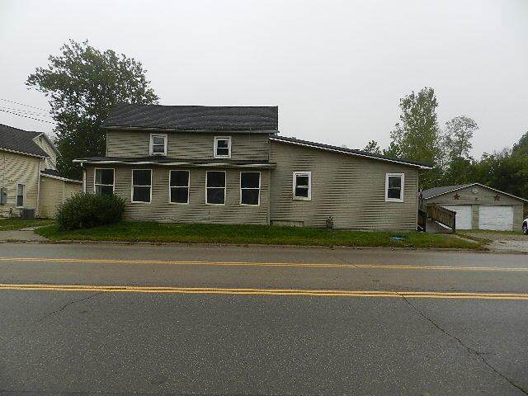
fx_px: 351
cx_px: 264
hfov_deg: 73.9
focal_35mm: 23
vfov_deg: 58.9
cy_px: 198
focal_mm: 4
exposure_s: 1/200
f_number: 3.4
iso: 160
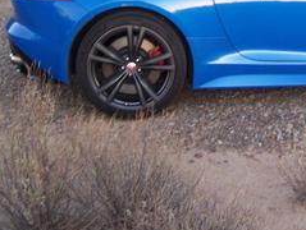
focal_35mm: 80
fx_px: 708
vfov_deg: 18.2
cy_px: 20
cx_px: 292
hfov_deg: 23.5
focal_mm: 6.3
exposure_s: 1/30
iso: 140
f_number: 2.8
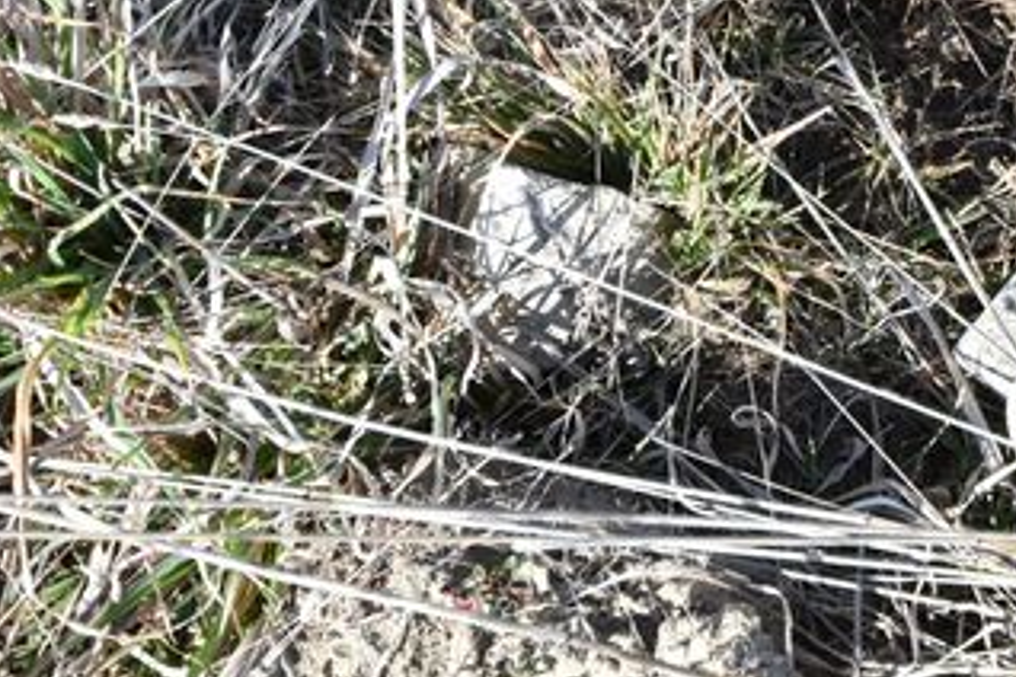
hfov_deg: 22.1
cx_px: 1109
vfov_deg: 15.5
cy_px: 26
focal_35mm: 87
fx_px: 2455
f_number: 8
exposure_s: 1/250
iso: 280
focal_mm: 24
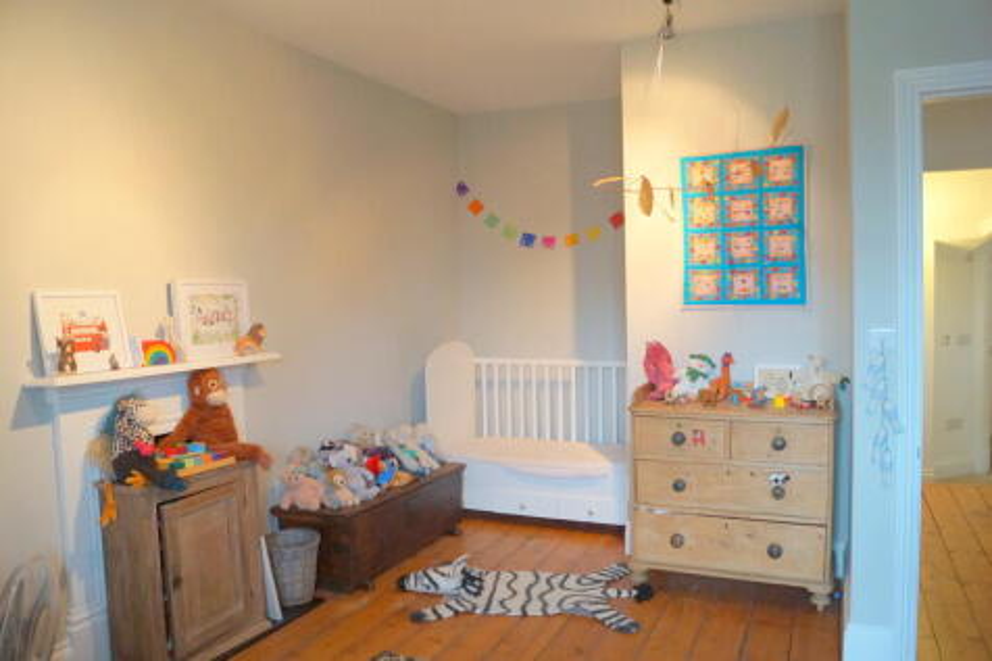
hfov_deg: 67.4
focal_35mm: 27
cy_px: 330
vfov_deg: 47.9
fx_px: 744
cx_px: 496
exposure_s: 1/60
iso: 1000
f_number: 4
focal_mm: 18
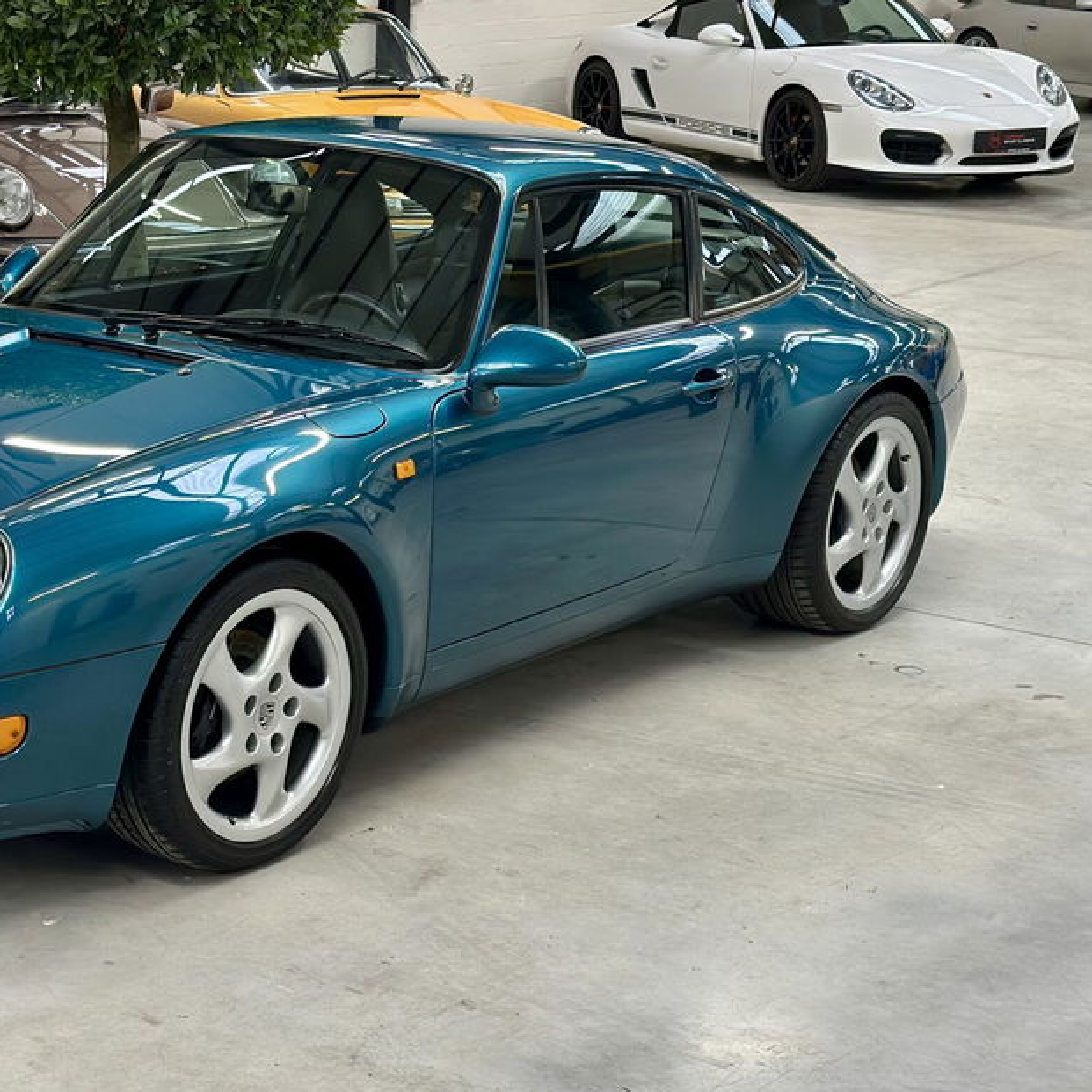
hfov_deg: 24.2
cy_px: 619
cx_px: 195
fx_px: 2498
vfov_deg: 24.6
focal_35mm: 70
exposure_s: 1/100
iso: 200
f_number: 1.78
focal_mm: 6.86
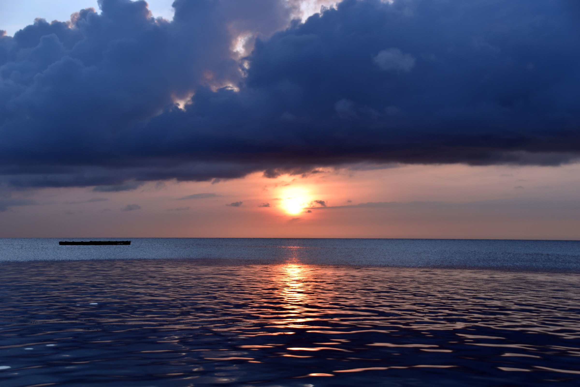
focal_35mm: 69
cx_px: 290
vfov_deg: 19.7
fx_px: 1112
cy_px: 194
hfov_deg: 29.2
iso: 200
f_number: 6.3
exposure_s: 1/250
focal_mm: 46
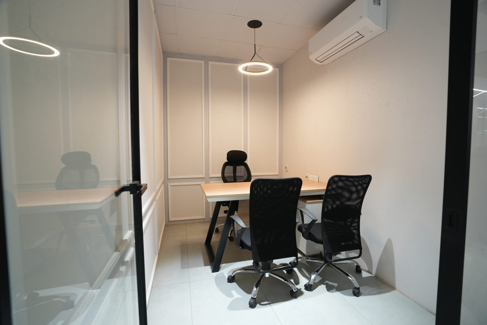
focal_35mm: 16
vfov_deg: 73.7
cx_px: 244
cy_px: 162
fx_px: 216
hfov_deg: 96.7
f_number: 8
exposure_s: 1/6
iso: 800
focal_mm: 16
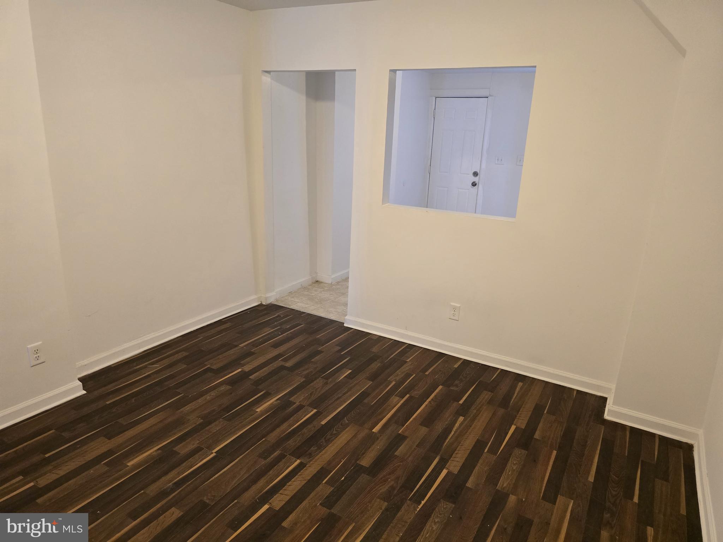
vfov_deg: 58.9
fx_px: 480
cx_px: 362
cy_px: 271
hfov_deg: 73.9
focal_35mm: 23
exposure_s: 1/120
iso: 800
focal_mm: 6.3
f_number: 1.7
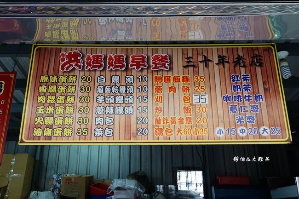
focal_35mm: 35
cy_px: 100
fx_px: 291
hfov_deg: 54.4
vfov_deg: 37.8
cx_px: 150
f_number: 3.5
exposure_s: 1/40
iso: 125
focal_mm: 13.03
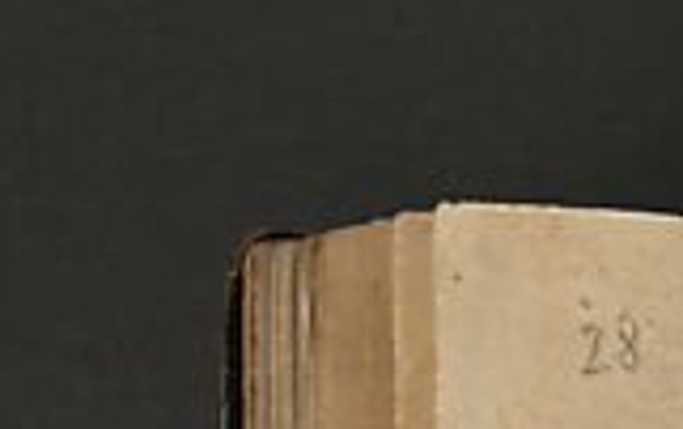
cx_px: 1820
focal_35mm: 432
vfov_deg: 3.0
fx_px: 8050
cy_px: 1529
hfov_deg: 4.7
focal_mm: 57
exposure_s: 1/30
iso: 250
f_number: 13
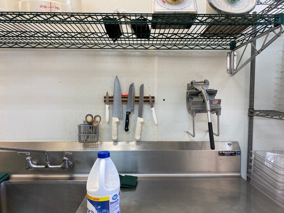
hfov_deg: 67.3
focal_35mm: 26
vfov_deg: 53.1
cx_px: 142
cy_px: 106
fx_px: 213
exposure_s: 1/120
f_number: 1.8
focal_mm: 4.25
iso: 100
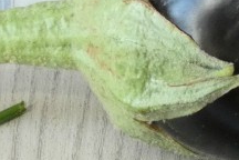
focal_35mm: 1091
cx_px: 25
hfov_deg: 1.9
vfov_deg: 1.3
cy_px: 450
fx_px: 7242
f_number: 5.6
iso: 500
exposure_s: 1/80
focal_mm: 33.9
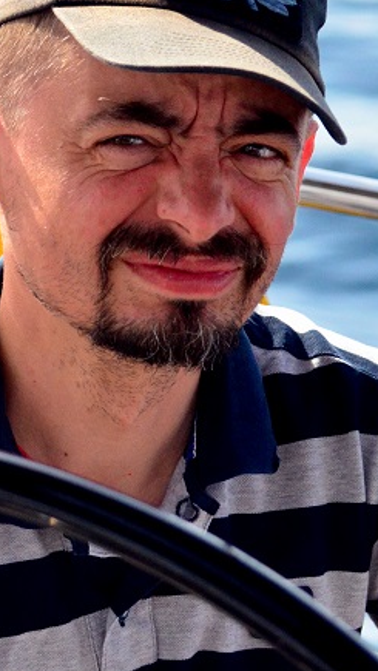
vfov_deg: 8.6
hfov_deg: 4.8
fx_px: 4486
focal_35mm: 252
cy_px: 249
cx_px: 50
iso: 2500
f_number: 4.5
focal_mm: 70
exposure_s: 1/8000
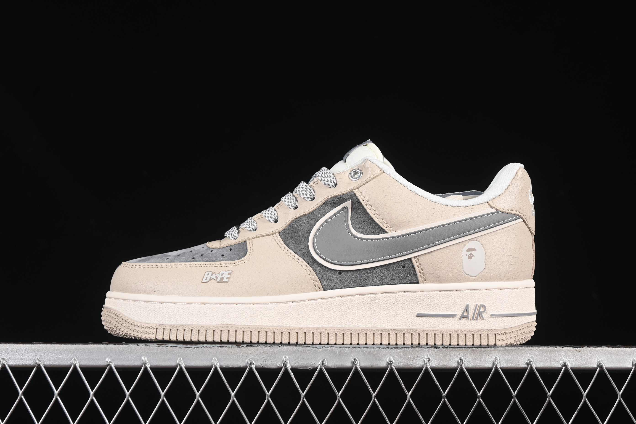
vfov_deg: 18.2
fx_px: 1325
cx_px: 318
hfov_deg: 27.0
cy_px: 212
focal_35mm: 75
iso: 160
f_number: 7.1
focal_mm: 50
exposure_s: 1/80
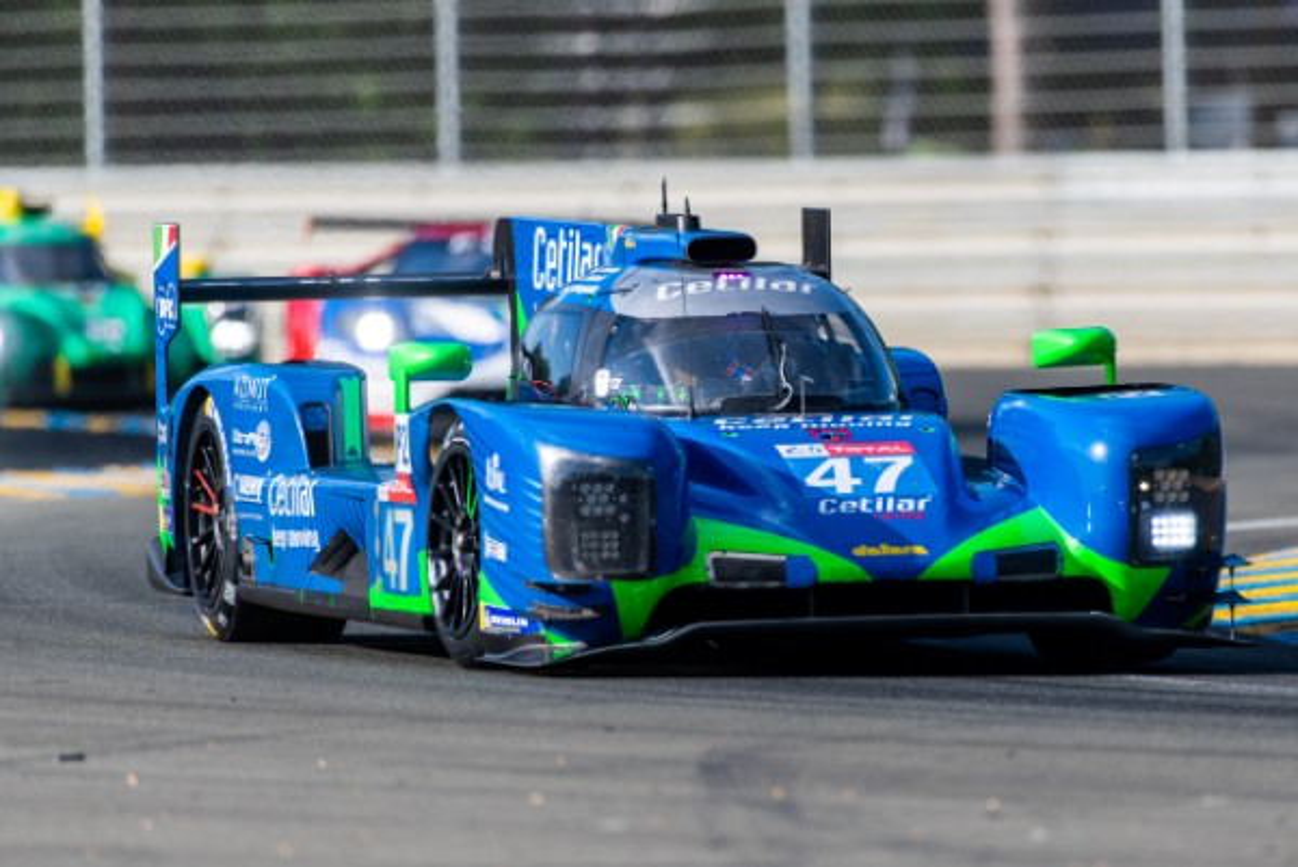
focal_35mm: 500
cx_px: 649
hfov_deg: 4.1
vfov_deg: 2.8
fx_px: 18040
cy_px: 434
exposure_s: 1/3200
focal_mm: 500
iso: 320
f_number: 4
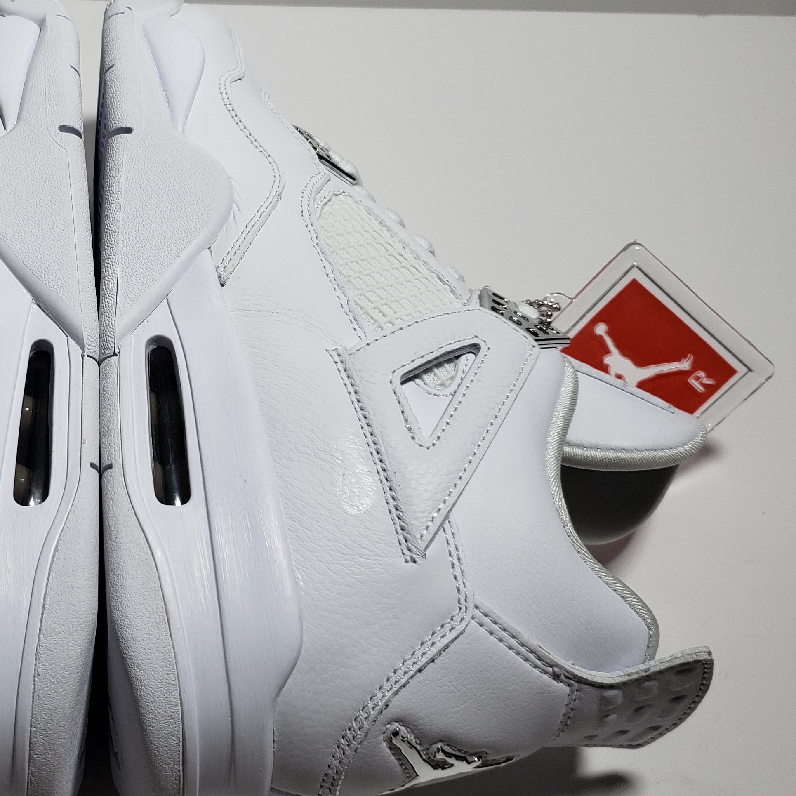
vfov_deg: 35.3
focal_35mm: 48
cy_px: 332
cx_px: 146
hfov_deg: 34.2
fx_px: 1249
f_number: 1.5
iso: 50
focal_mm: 4.3
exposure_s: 1/850
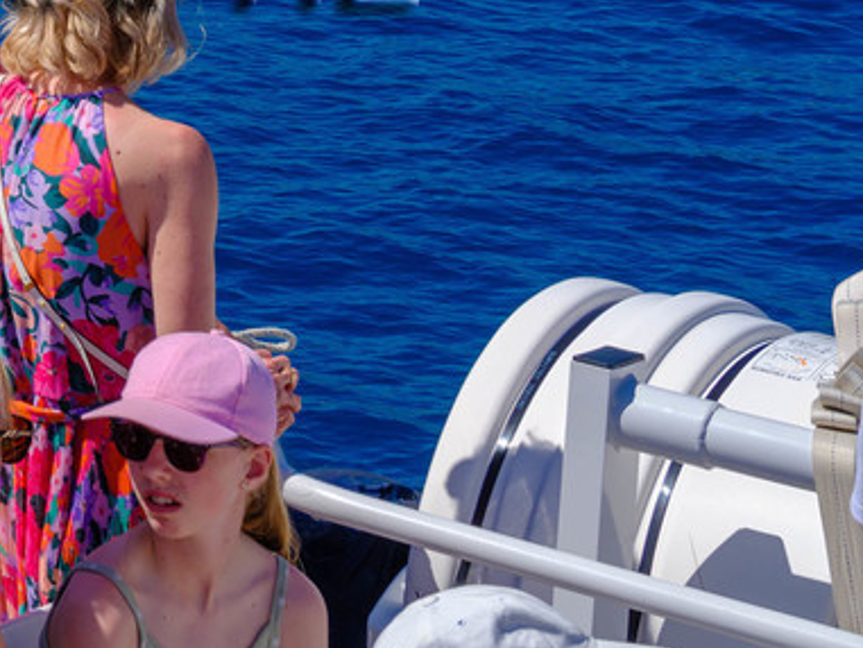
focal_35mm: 151
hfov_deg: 11.7
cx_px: -872
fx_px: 3766
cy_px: -634
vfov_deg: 9.2
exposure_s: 1/400
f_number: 10
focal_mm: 45
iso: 200
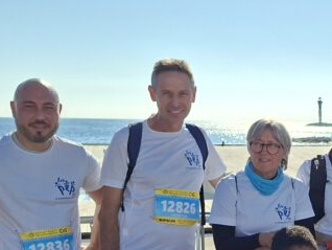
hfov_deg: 24.0
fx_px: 710
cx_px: 395
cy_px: 225
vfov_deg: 19.6
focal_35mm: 74
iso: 50
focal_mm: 5.54
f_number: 1.8
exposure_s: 1/2404
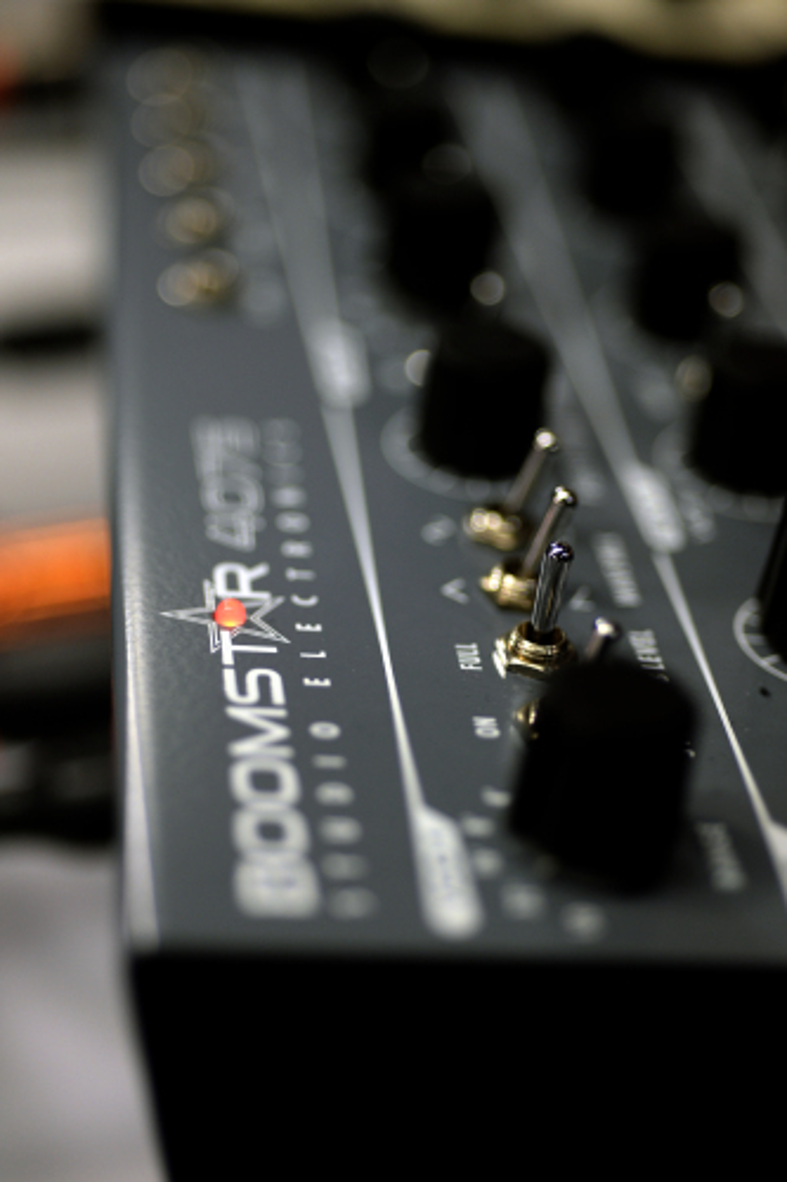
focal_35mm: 60
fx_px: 1969
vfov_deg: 33.4
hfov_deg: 22.6
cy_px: 591
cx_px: 394
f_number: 3.2
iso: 800
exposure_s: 1/160
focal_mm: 60
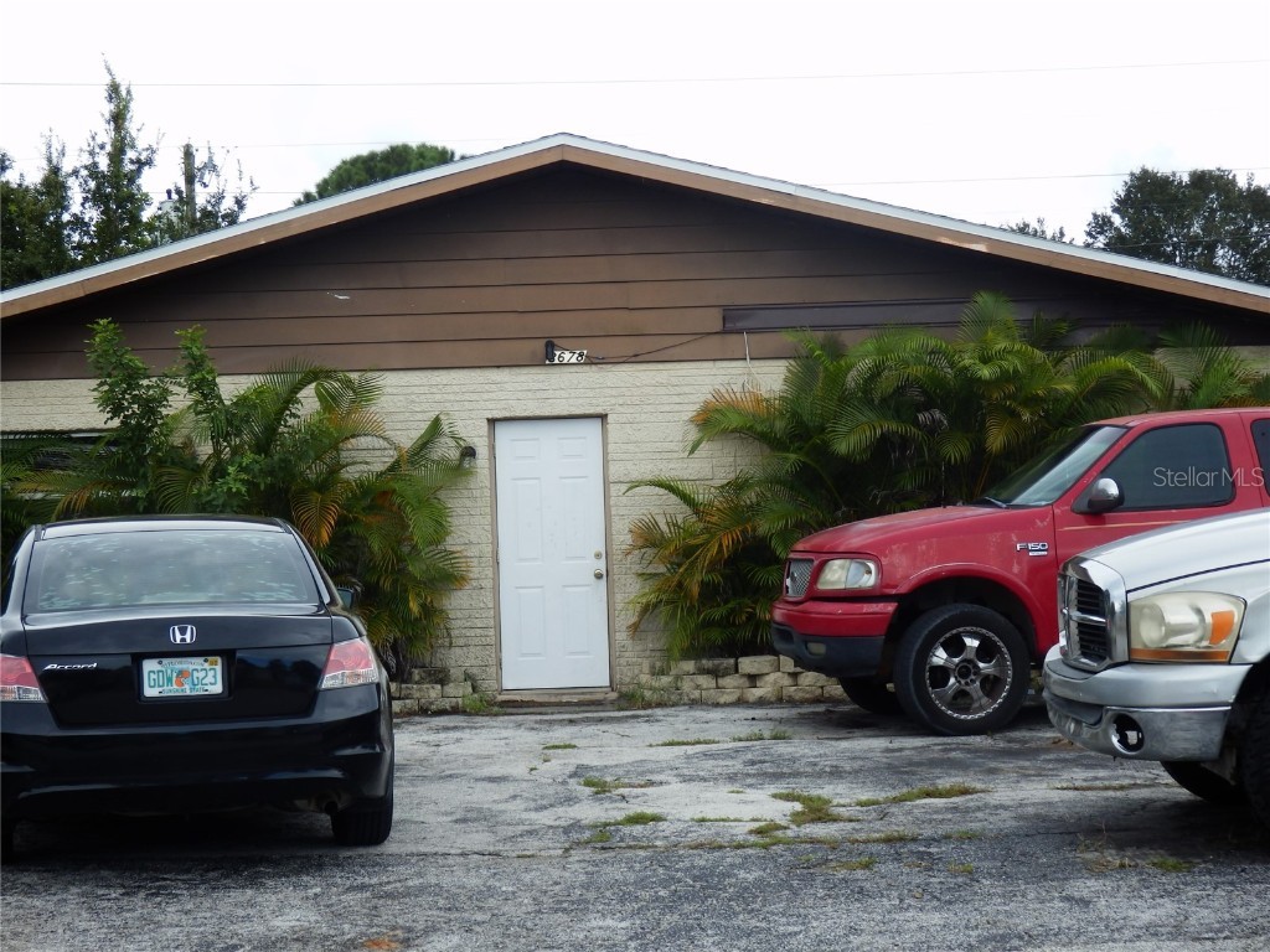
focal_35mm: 66
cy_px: 476
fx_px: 2421
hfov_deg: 29.4
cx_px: 635
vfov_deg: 22.3
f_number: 4.4
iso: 80
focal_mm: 11.9
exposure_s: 1/160
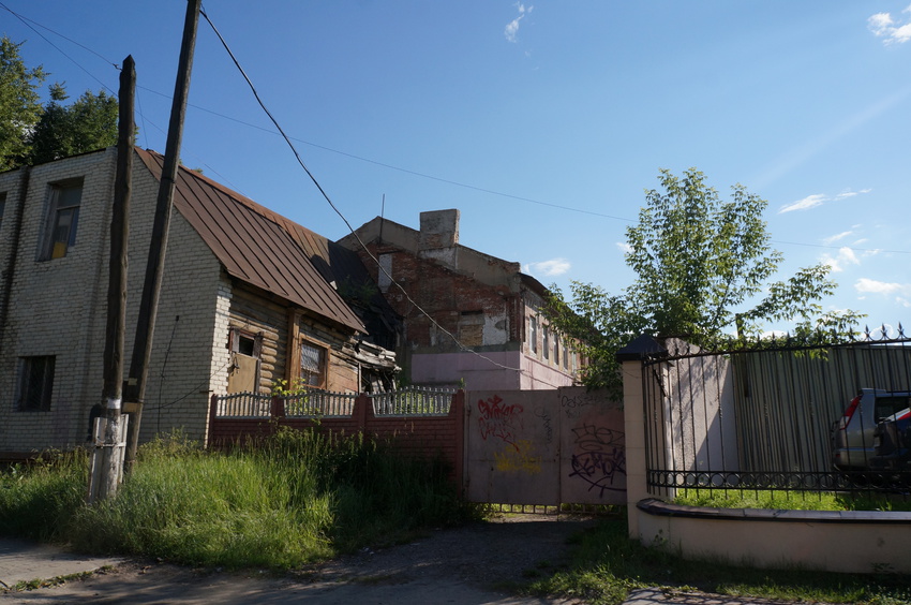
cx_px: 456
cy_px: 302
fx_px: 682
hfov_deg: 67.5
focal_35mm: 27
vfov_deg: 47.8
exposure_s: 1/1000
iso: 400
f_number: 9
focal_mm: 18
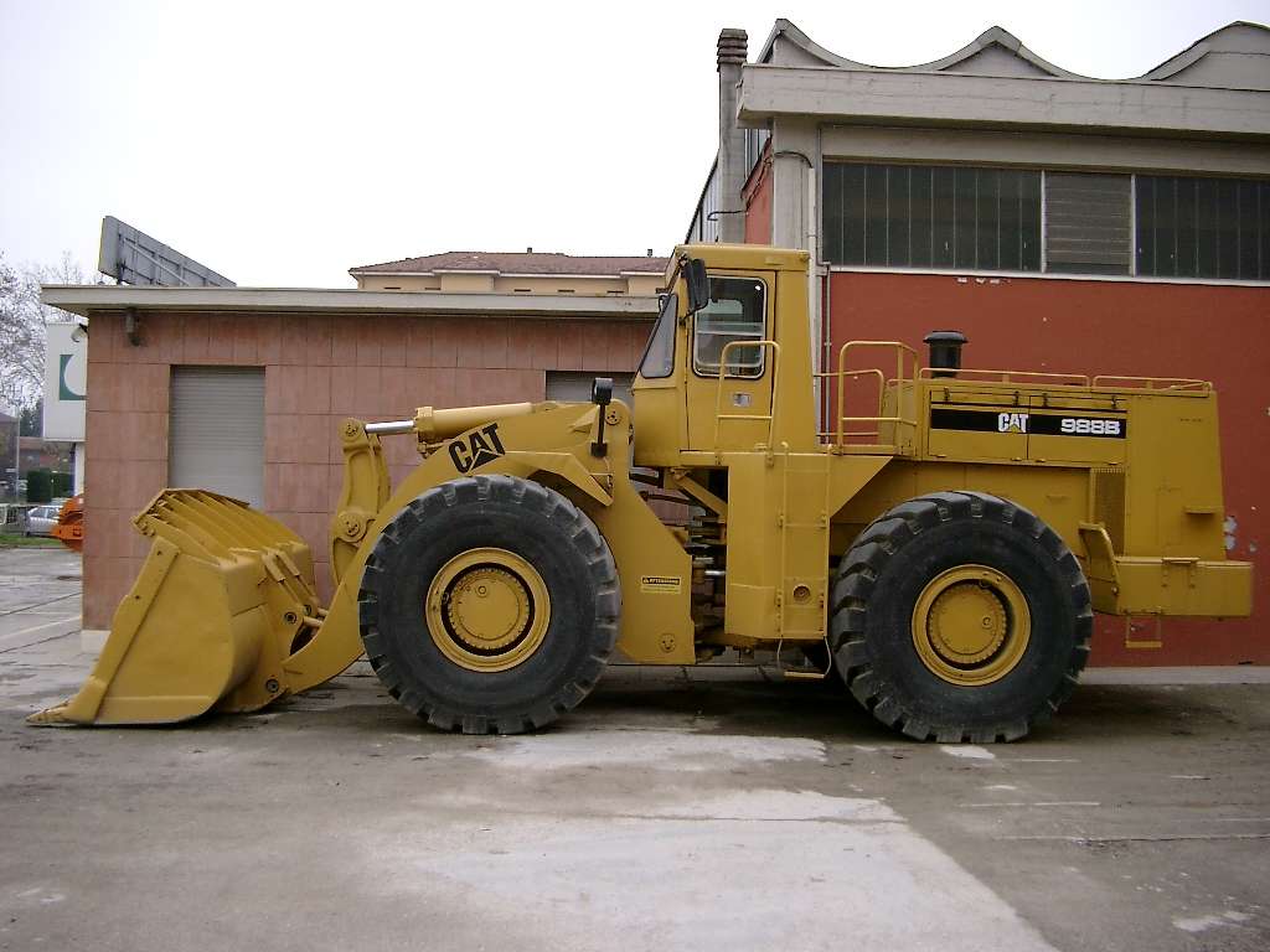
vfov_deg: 38.7
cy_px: 476
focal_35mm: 37
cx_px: 635
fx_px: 1357
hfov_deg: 50.1
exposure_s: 1/320
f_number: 2.6
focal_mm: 7.6
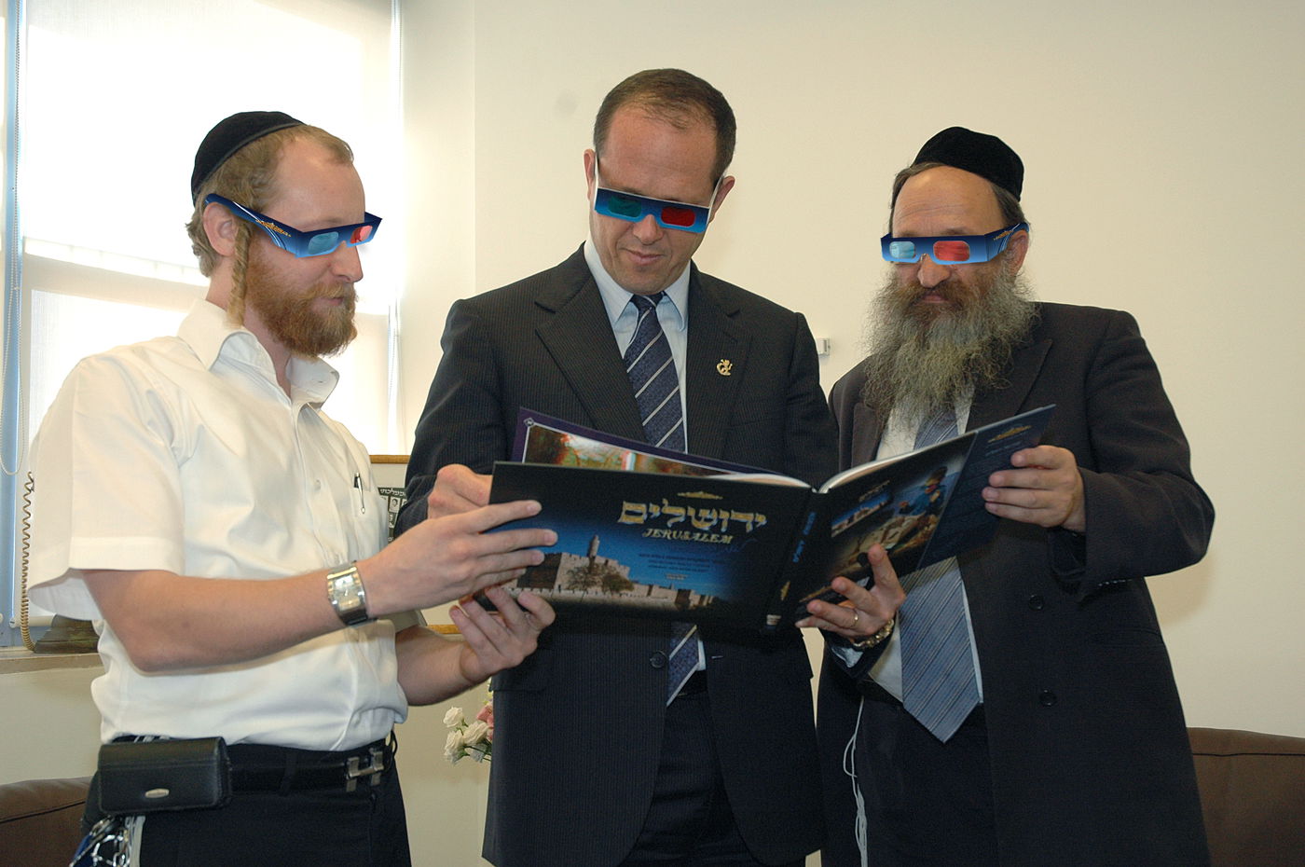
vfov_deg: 28.9
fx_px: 1684
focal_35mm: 46
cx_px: 652
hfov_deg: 42.4
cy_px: 434
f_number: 5.6
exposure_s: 1/125
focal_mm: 31
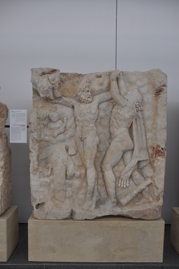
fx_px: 224
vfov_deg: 62.0
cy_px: 134
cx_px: 90
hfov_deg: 43.5
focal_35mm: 30
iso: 400
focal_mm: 20
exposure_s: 1/60
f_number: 4
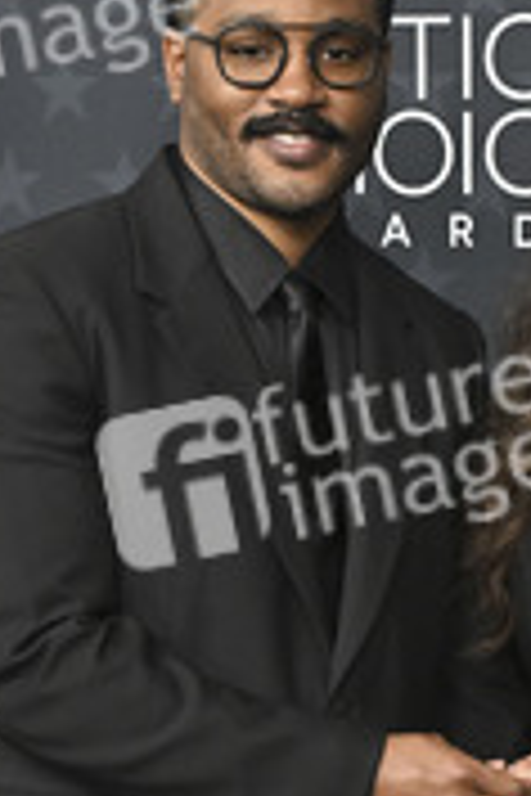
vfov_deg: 20.7
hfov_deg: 14.0
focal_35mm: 97
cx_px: 459
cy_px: 688
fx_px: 2146
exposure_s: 1/320
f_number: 5
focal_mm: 43
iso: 1250
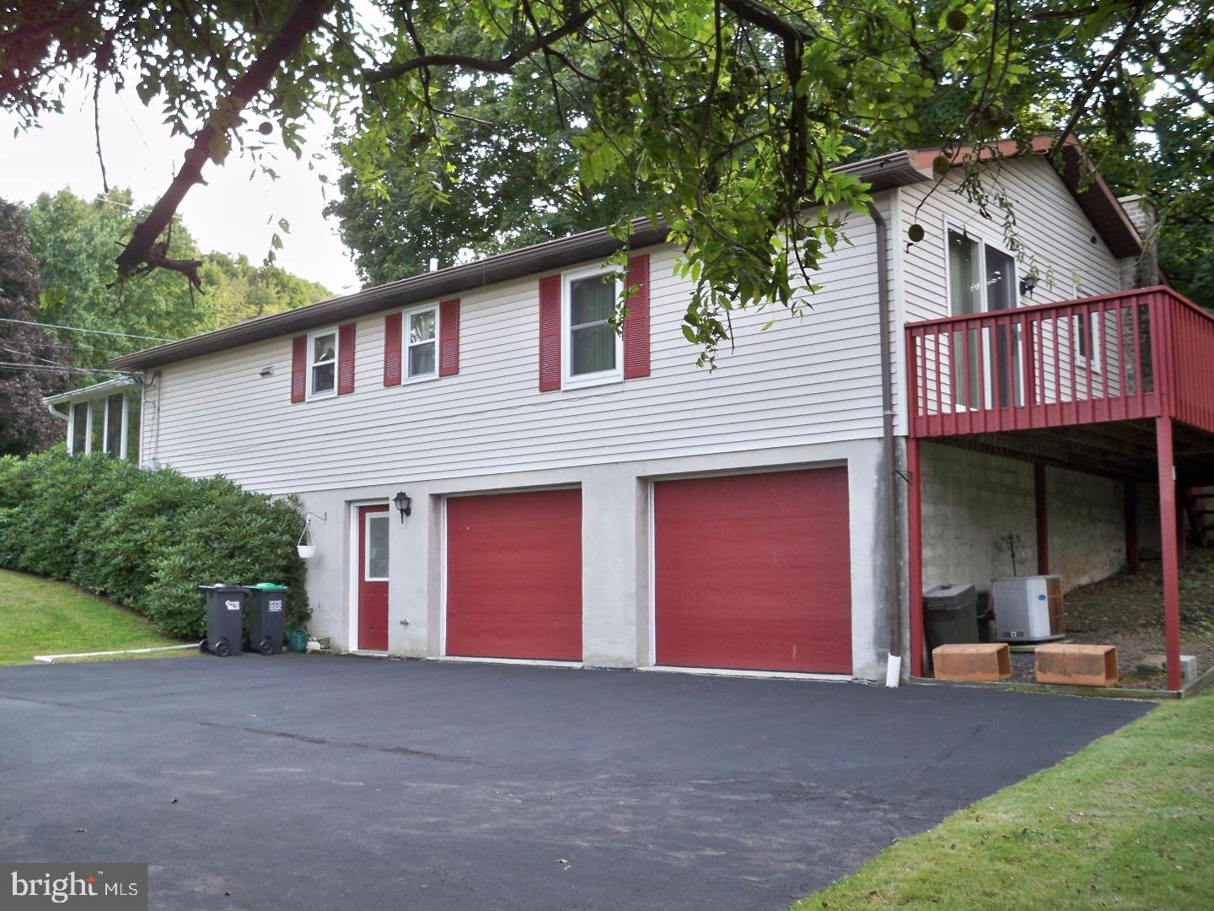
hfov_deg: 52.6
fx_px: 1227
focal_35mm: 35
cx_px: 607
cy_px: 456
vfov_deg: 40.7
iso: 80
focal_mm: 6.3
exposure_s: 1/50
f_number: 3.1
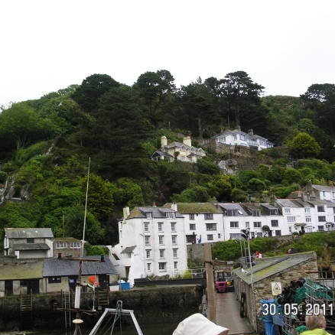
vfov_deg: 36.8
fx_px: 504
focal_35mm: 46
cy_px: 171
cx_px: 143
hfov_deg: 36.7
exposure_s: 1/180
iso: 100
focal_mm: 7.8
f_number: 5.6
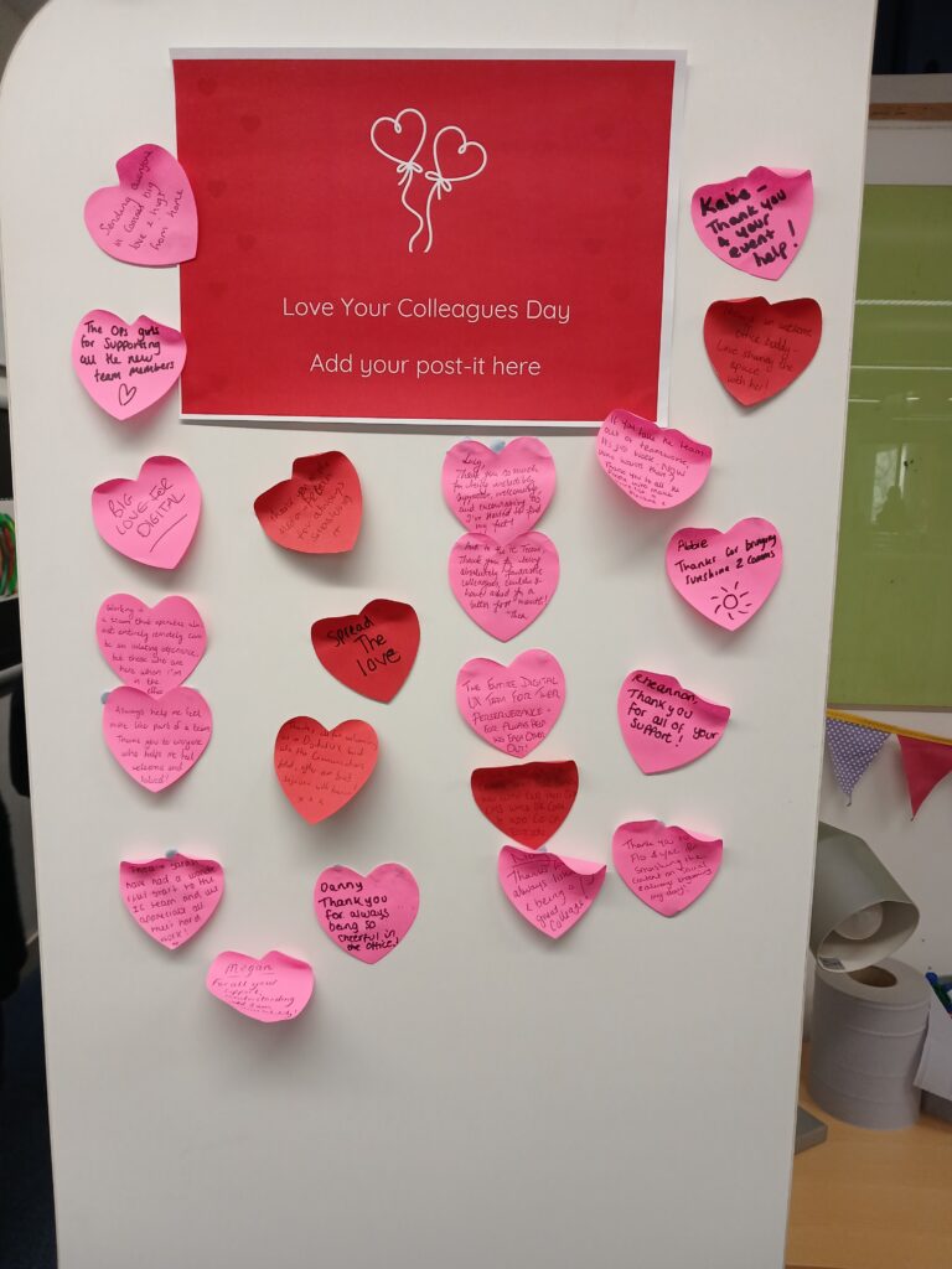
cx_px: 476
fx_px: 990
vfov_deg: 65.3
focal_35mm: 27
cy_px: 634
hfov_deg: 51.4
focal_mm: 3.98
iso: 100
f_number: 1.8
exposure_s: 1/50
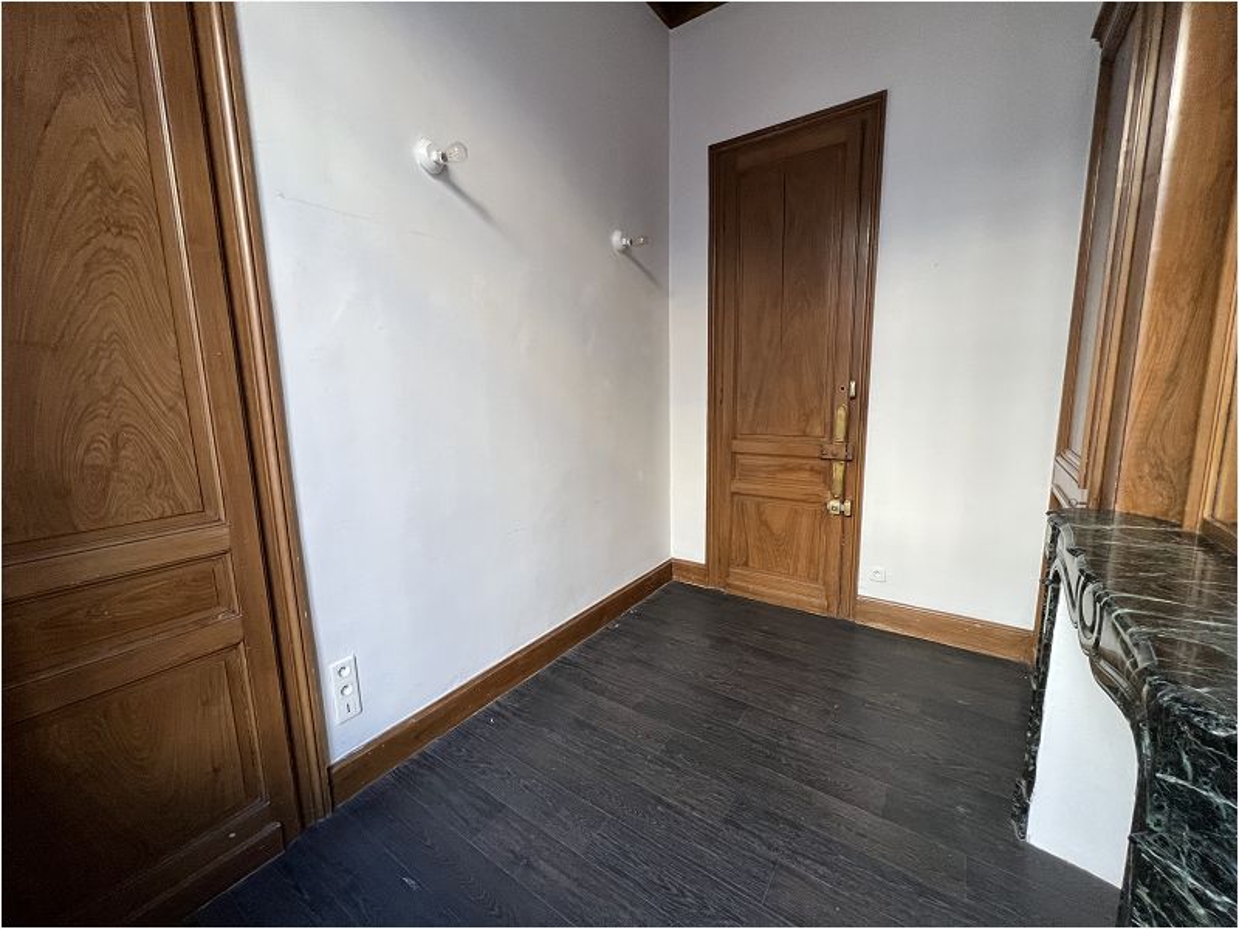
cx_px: 620
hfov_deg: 106.2
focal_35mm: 13
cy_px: 464
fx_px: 465
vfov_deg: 89.9
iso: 250
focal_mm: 1.57
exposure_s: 1/85
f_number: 1.8
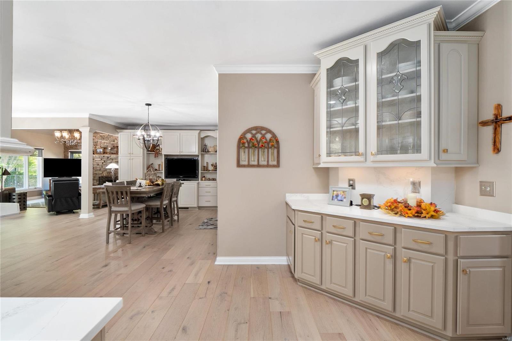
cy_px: 170
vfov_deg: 73.7
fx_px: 227
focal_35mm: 16
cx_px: 256
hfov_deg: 96.7
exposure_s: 1/4
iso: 400
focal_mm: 8
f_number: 7.1
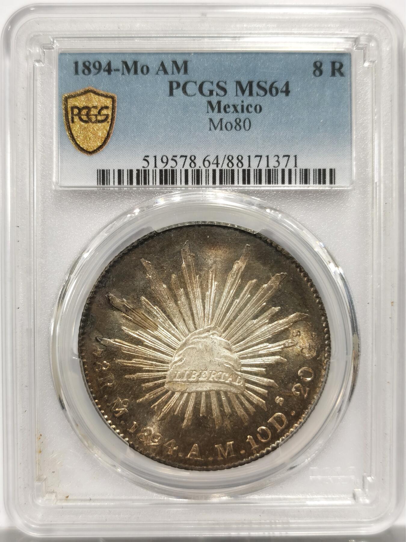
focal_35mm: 54
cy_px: 271
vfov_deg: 35.5
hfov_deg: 27.0
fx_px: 844
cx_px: 203
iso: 125
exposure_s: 1/100
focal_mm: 5.56
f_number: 16
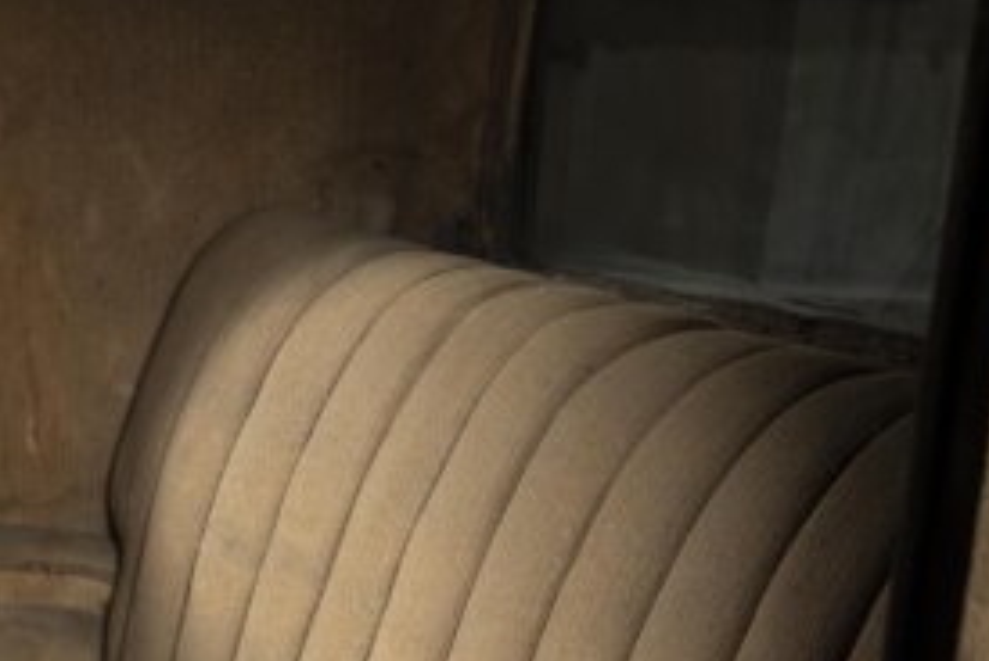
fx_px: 2568
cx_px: 281
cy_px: 902
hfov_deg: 21.7
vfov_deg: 14.0
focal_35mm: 93
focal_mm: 33.5
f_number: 5.6
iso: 100
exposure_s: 1/1.25
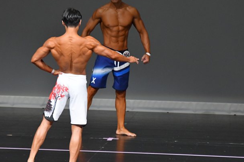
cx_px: 104
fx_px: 2995
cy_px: 85
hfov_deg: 4.7
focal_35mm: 442
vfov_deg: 3.1
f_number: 5.6
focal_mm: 230
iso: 4000
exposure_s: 1/400
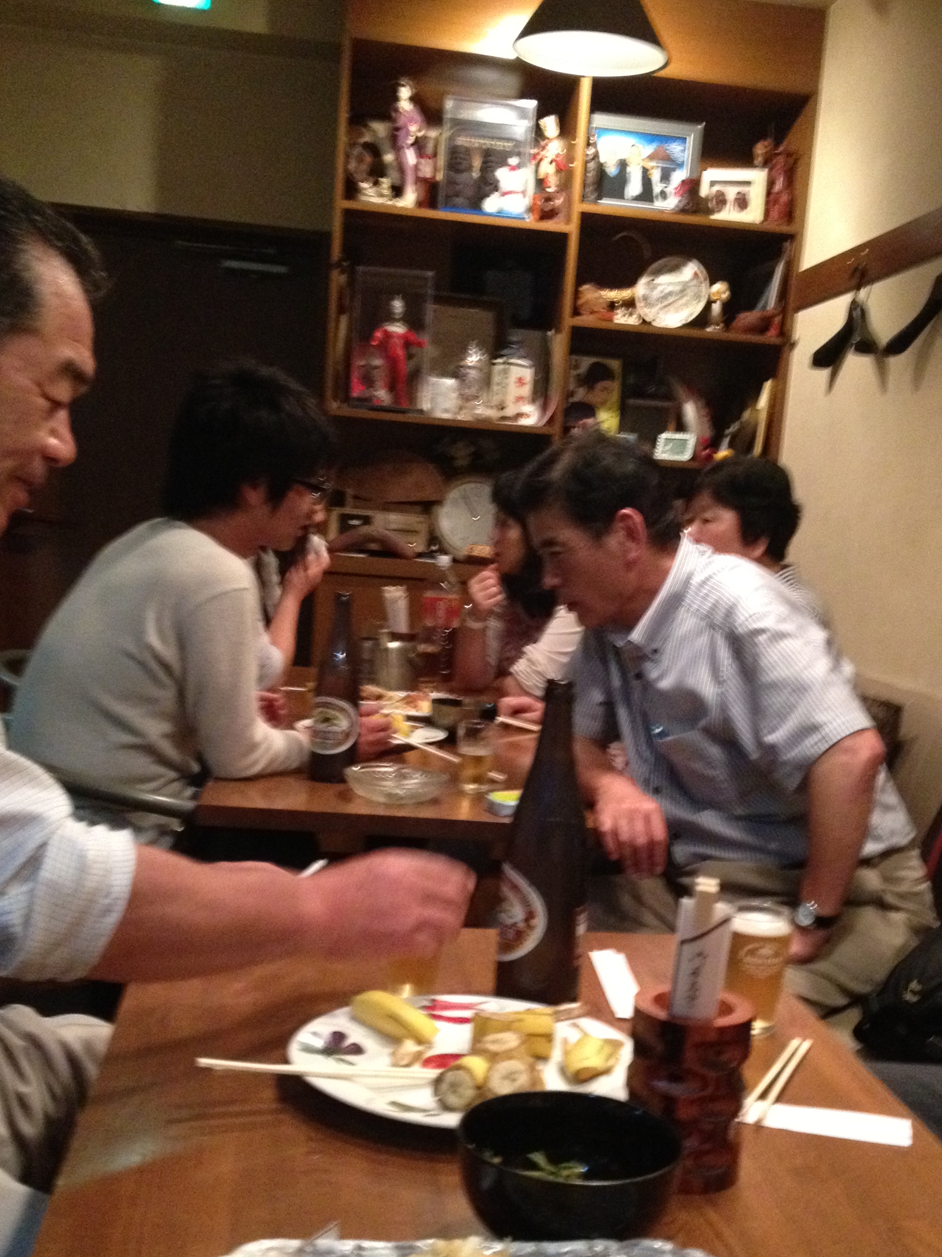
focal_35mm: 45
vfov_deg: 41.8
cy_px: 787
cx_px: 523
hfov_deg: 32.2
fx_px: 1633
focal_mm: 4.28
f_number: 2.4
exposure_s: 1/15
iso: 500
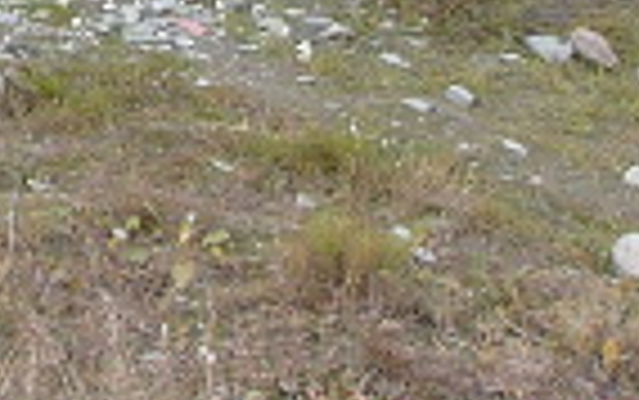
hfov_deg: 6.6
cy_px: -917
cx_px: -999
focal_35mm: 298
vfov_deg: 4.2
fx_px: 5194
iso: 100
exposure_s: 1/1000
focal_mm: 8.3
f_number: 2.8
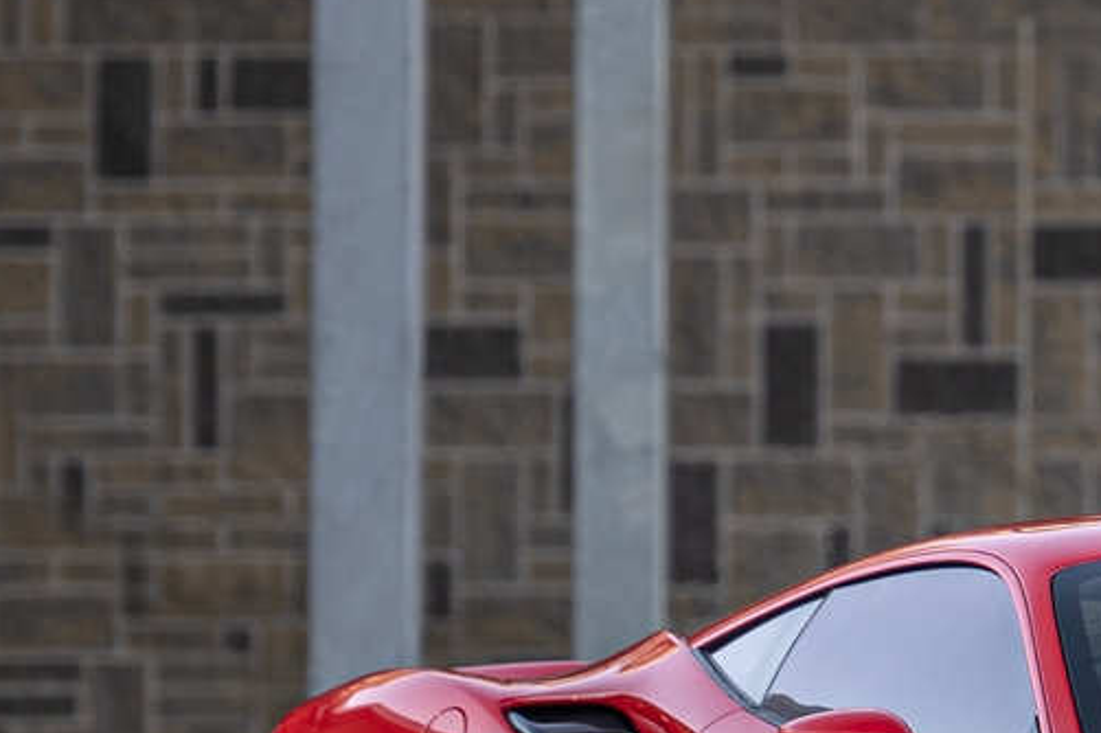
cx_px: 1711
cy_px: 686
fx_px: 23380
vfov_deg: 1.8
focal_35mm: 765
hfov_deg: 2.7
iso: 200
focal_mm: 200
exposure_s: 1/320
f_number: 2.8
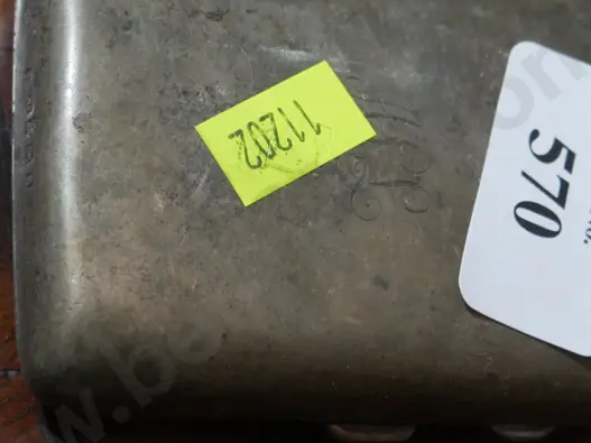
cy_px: 202
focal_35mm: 105
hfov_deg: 18.7
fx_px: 1792
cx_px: 372
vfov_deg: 14.1
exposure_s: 1/60
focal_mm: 27
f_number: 5.3
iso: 1600
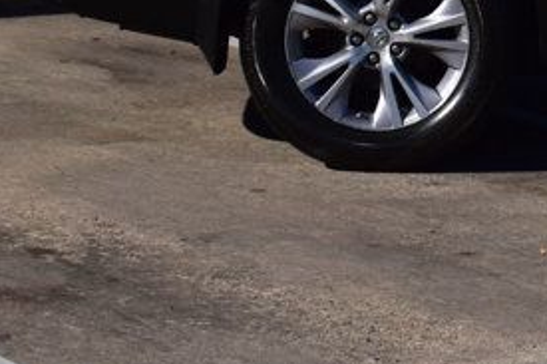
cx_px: 730
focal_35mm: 201
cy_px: -201
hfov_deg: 10.0
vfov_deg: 6.7
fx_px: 3052
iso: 200
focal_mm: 36
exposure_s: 1/640
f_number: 11
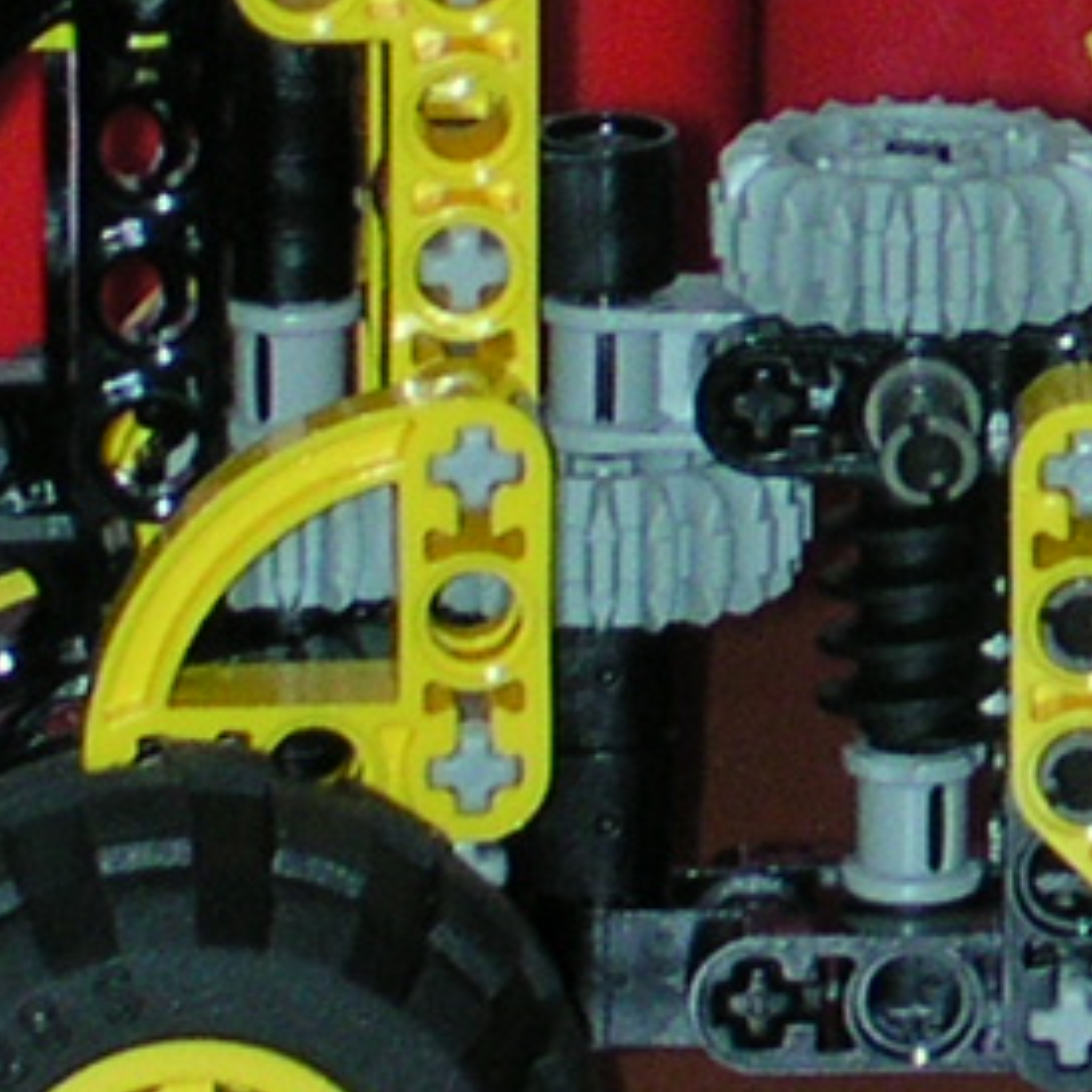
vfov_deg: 3.1
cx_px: 1302
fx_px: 20379
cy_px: 469
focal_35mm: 571
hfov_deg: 3.1
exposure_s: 1/60
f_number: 4.8
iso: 139
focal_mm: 16.8
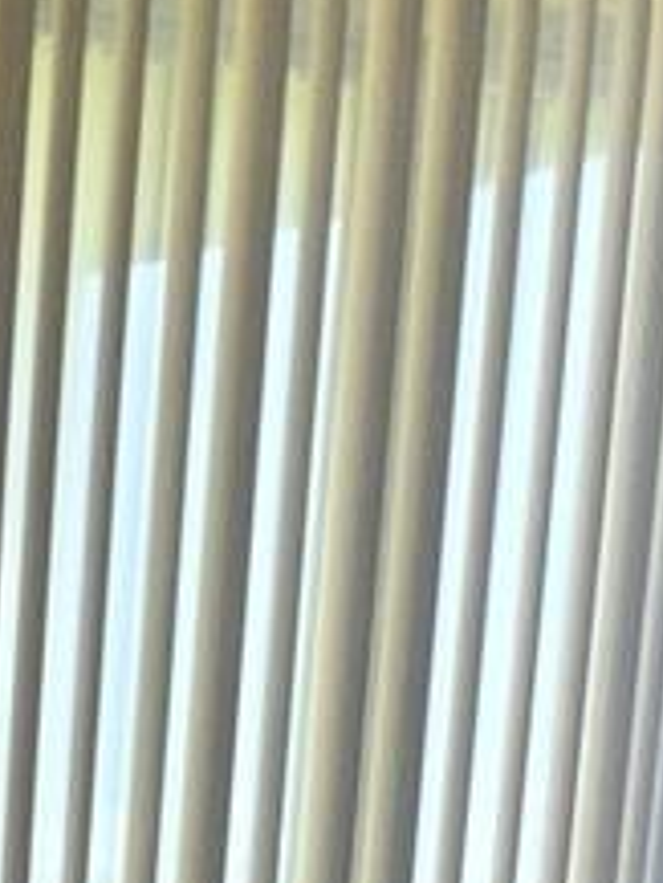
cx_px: -1098
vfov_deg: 11.6
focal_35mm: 144
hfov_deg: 9.0
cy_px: 2018
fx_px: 3674
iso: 200
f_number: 1.8
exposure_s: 1/120
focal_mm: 5.4
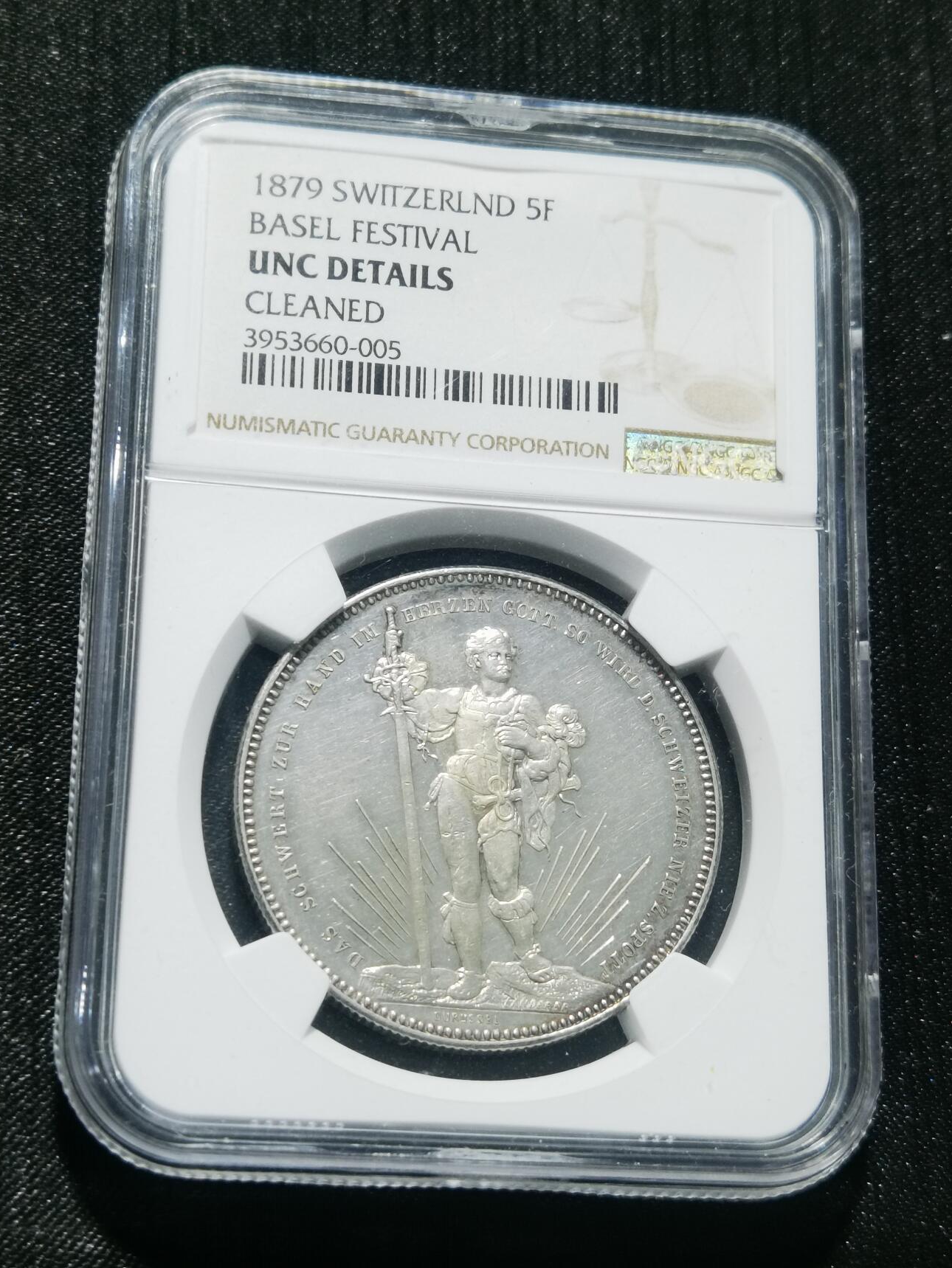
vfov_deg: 29.0
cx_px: 455
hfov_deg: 21.9
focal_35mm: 67
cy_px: 628
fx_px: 2456
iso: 125
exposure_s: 1/100
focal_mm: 6.67
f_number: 1.9
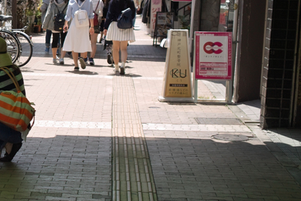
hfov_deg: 19.8
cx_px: -20
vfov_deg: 13.8
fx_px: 828
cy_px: 80
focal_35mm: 99
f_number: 2.8
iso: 100
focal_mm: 24.2
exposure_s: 1/800
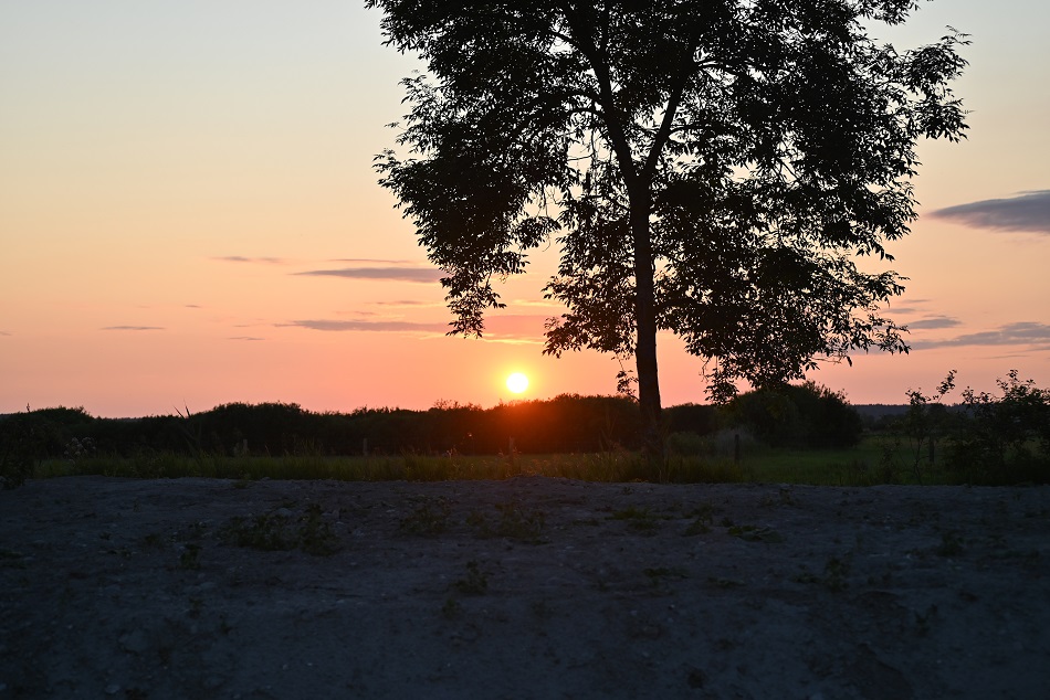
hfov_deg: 28.8
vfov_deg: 19.5
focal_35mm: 70
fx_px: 2042
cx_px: 525
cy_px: 350
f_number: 5.6
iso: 200
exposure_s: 1/500
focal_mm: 70
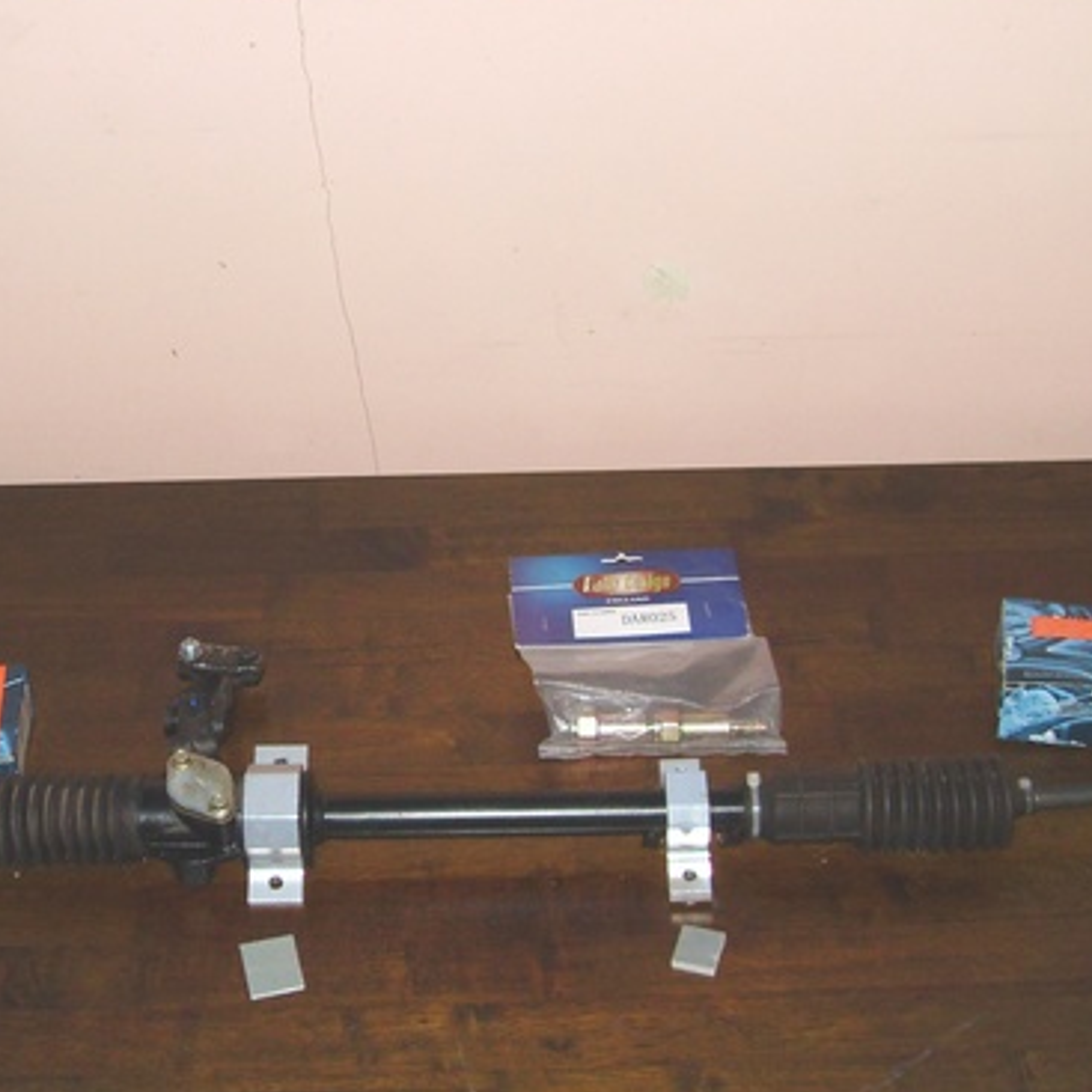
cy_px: 479
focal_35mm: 54
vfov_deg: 31.6
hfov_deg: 31.6
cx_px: 500
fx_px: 1927
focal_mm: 6.3
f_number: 2.8
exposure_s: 1/45
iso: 100
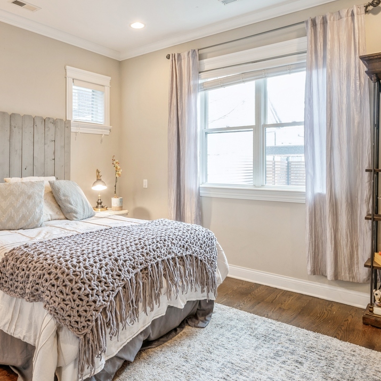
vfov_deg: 59.0
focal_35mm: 27
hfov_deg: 58.3
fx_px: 336
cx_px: 140
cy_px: 176
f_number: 10
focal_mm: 14
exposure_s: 1/1.67
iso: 100
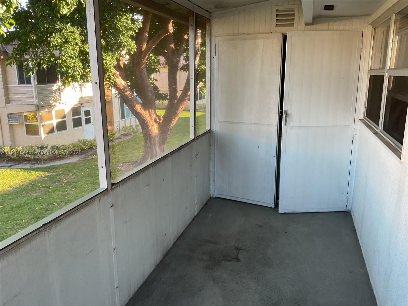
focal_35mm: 29
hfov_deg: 61.7
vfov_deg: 48.2
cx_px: 204
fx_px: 342
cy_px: 153
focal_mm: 3
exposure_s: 1/60
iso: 32
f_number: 1.8
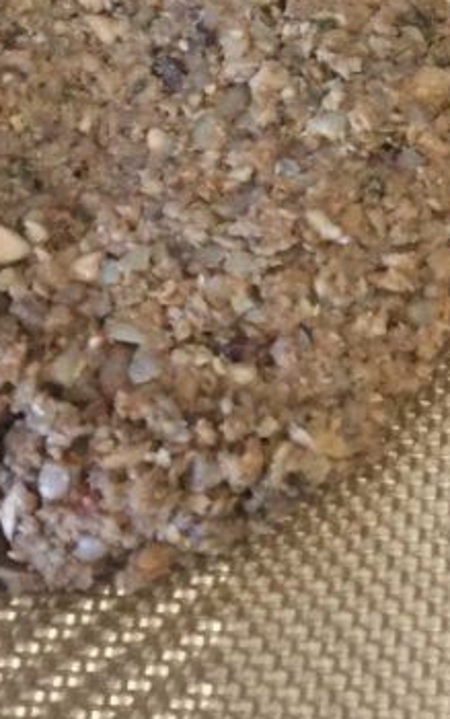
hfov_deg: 14.2
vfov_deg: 21.0
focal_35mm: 90
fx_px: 1765
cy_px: -207
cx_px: 514
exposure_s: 1/30
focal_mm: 4.15
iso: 40
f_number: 2.2
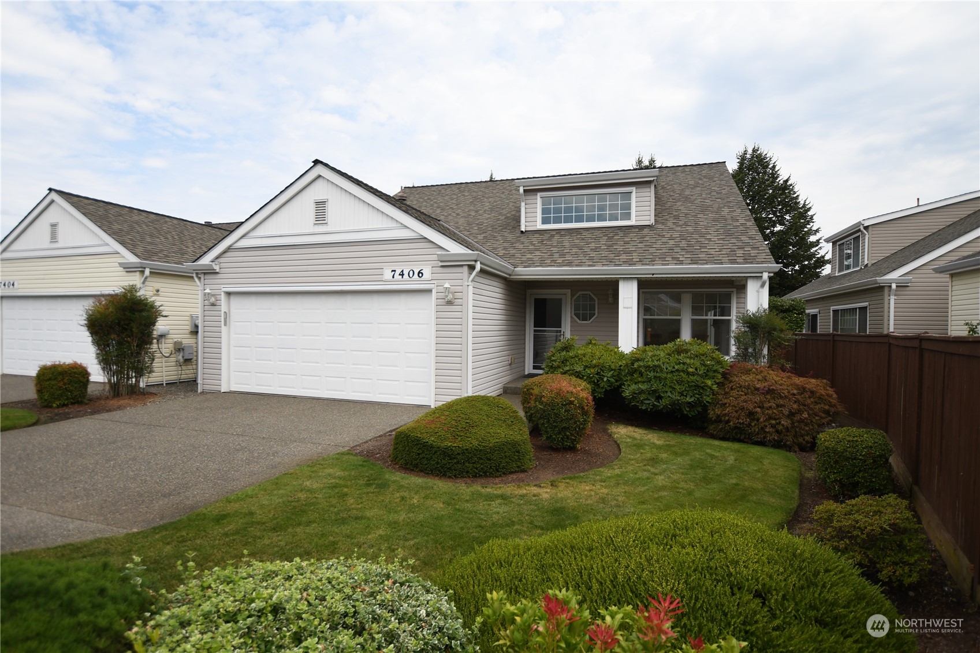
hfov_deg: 90.0
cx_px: 490
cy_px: 326
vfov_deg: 67.4
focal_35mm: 18
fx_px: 490
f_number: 3.5
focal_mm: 12
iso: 200
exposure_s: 1/2000
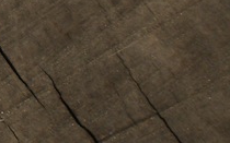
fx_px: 1134
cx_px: -260
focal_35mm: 181
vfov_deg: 7.2
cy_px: -13
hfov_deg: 10.5
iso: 80
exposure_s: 1/334
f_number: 4.6
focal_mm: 6.3
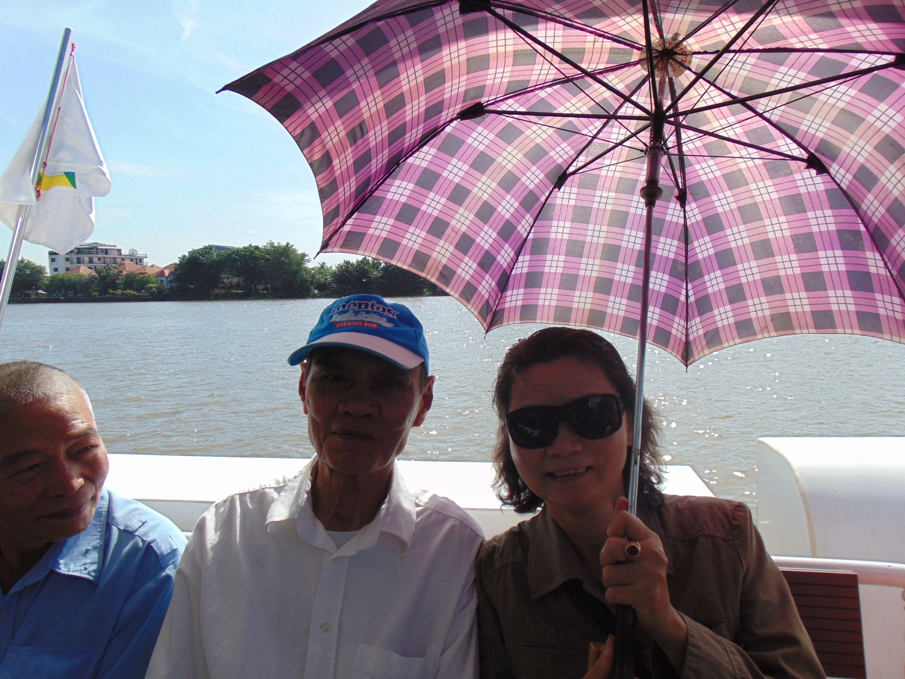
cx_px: 452
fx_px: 654
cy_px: 340
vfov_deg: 54.9
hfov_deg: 69.4
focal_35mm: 25
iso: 80
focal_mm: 4.5
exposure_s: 1/250
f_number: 7.7
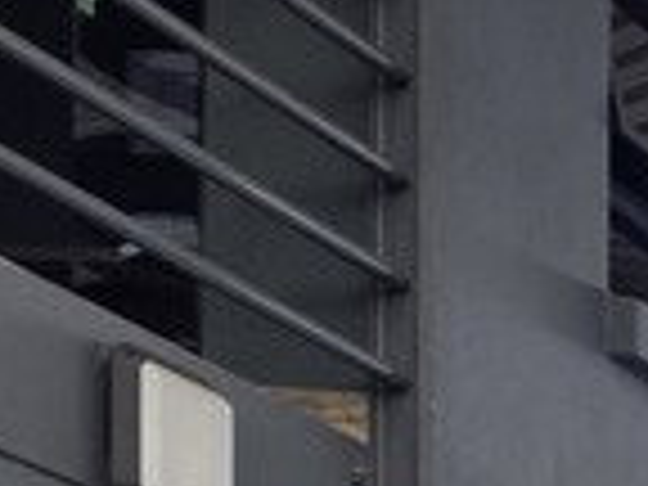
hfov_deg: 9.0
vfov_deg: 7.9
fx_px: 3051
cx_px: 2142
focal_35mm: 163
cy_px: 1431
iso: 64
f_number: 1.7
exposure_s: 1/180
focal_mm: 6.25
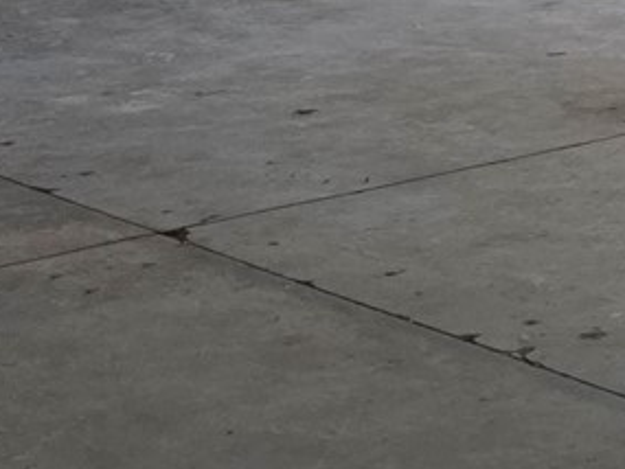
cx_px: 1423
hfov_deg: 12.5
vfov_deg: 11.3
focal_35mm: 129
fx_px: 2330
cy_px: -39
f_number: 1.7
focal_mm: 6.3
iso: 320
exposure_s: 1/120
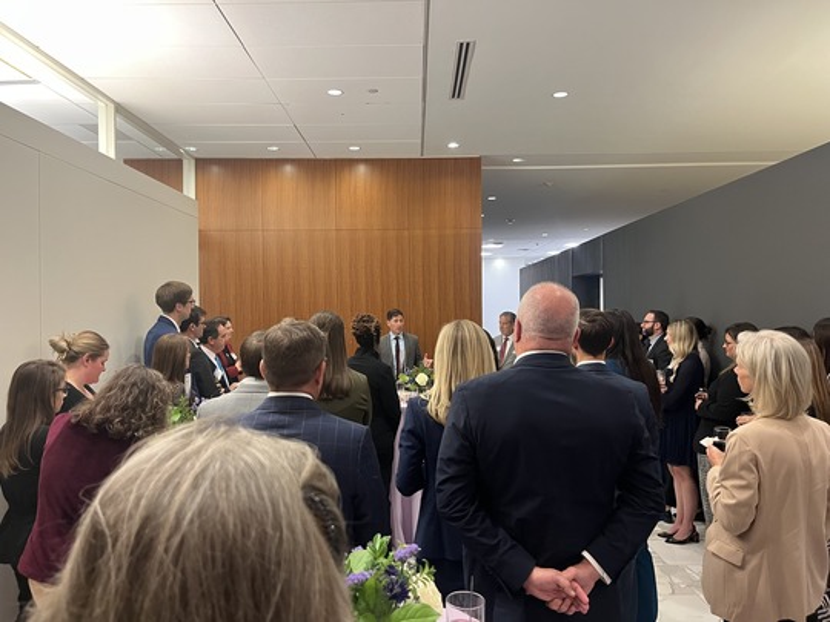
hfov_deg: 67.3
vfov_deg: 53.1
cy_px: 311
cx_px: 415
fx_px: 623
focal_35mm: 26
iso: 250
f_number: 1.6
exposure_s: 1/60
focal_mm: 5.1
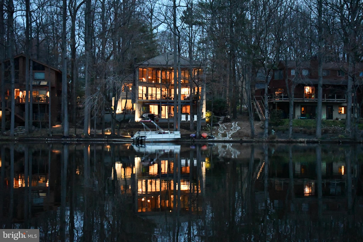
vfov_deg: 23.8
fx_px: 575
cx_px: 182
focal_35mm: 57
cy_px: 121
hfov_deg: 35.1
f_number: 4.8
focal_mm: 38
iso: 12800
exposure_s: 1/60
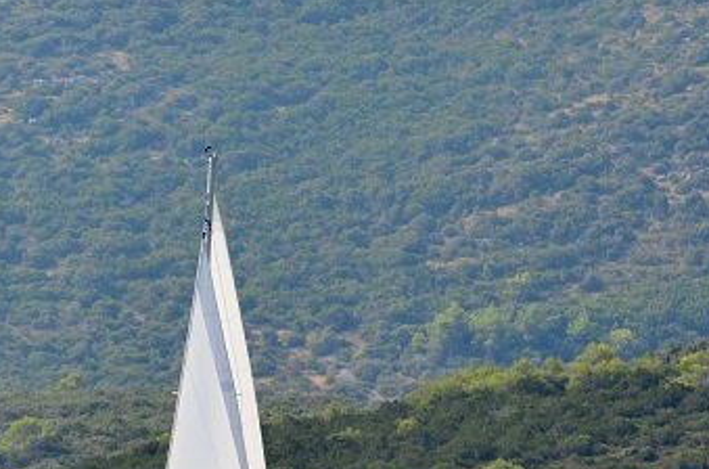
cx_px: 68
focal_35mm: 407
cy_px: 380
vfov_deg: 3.4
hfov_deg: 5.1
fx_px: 7993
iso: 400
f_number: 5.6
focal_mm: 92
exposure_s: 1/2000
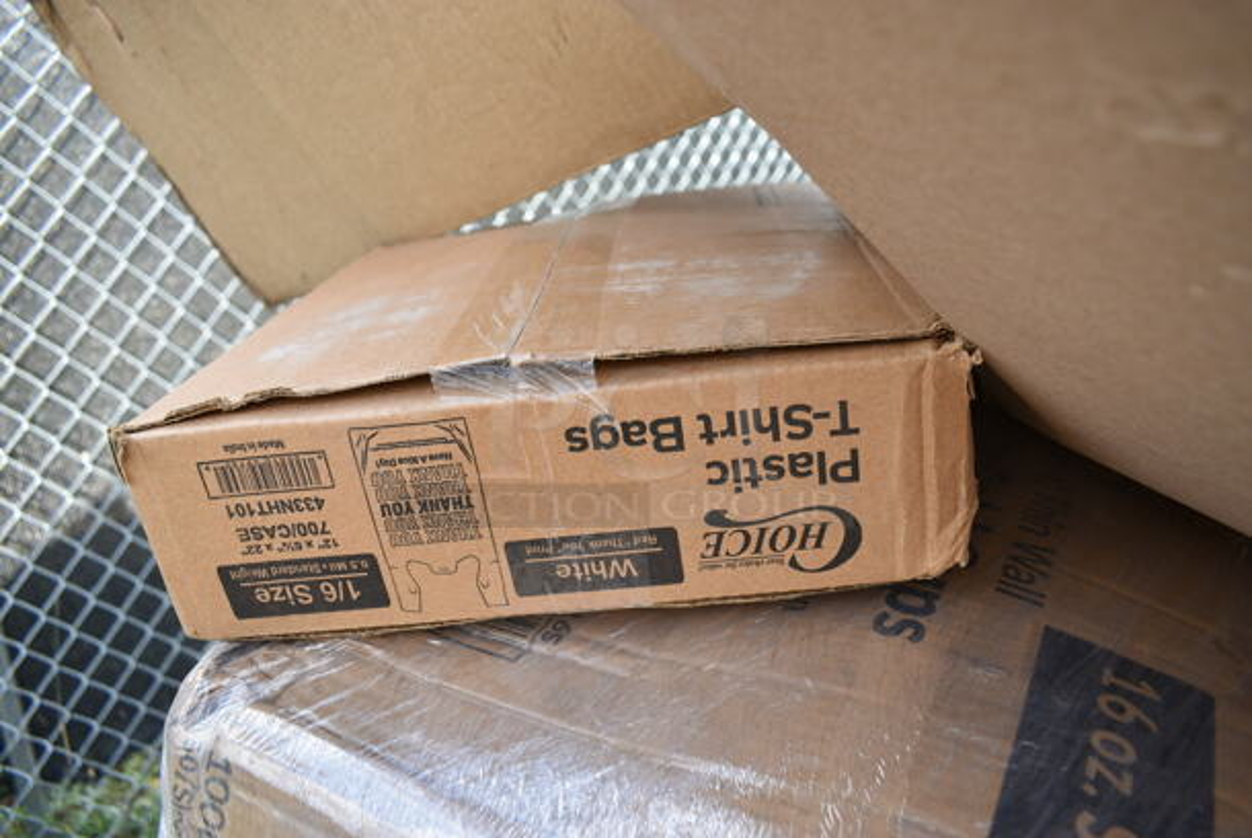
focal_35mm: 27
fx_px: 940
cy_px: 419
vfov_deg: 48.0
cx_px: 626
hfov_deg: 67.3
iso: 100
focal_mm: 18
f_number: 5
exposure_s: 1/100
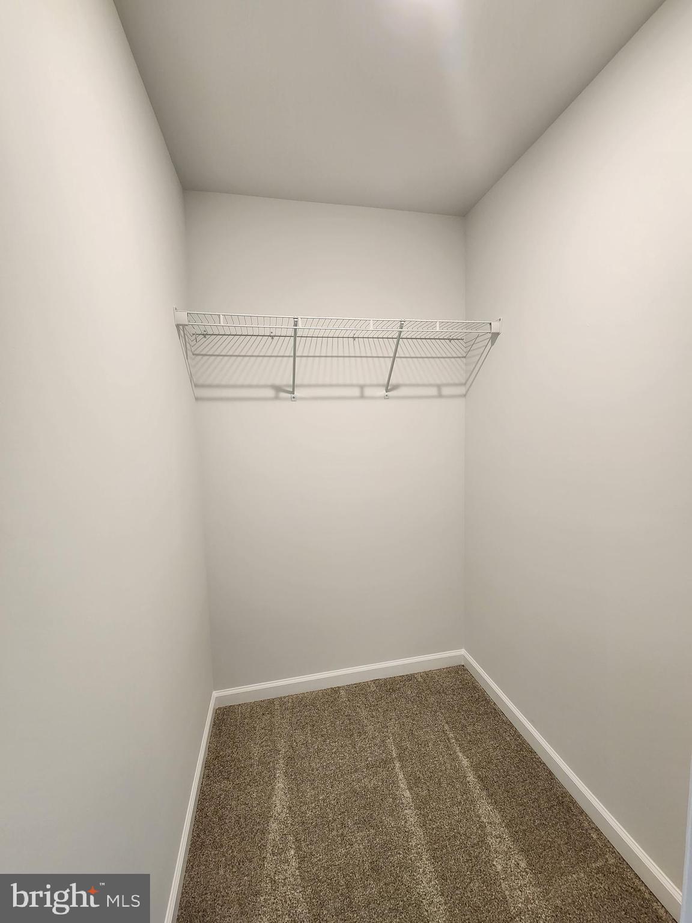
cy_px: 462
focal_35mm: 13
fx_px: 347
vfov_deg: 106.2
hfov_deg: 89.9
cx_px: 346
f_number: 2.2
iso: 200
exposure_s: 1/60
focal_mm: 2.2
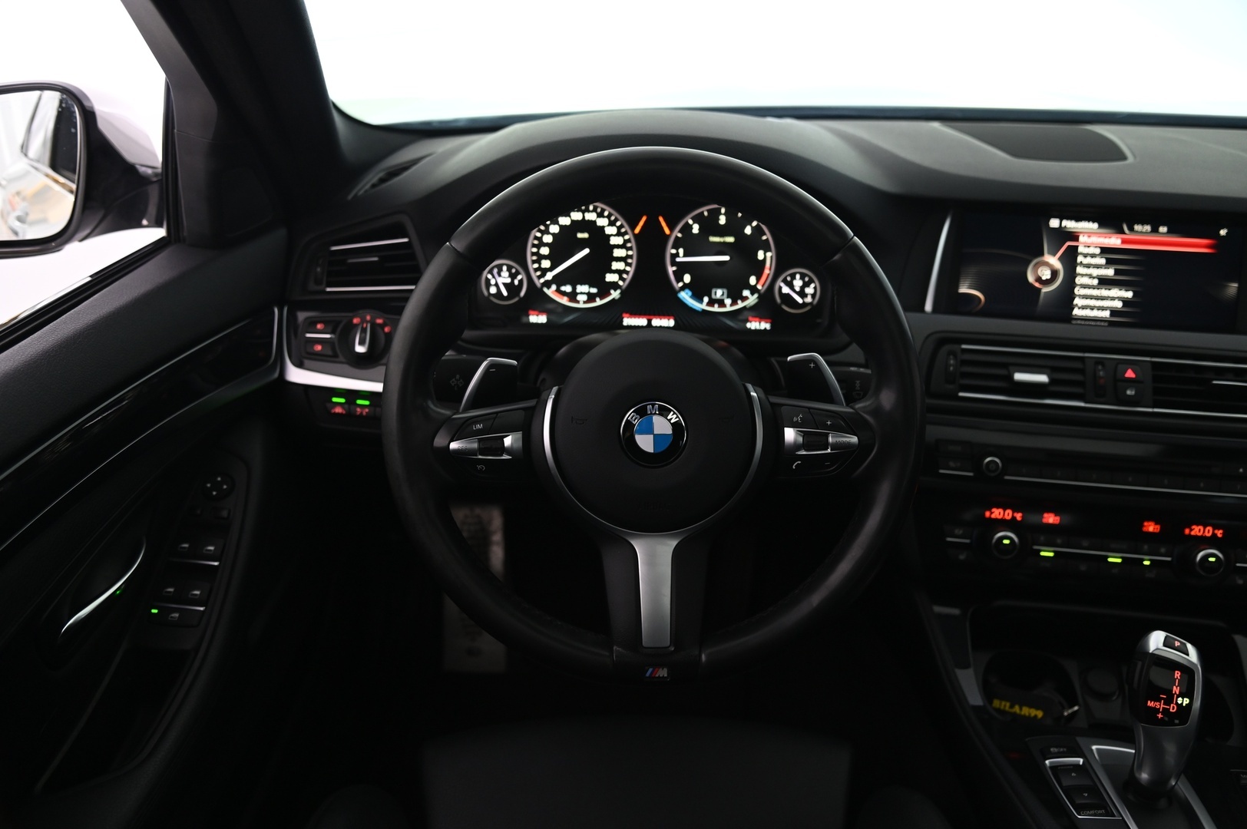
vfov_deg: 42.3
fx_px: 1073
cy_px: 414
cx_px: 624
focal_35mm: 31
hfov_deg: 60.3
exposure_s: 1/30
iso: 2000
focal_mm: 31
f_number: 4
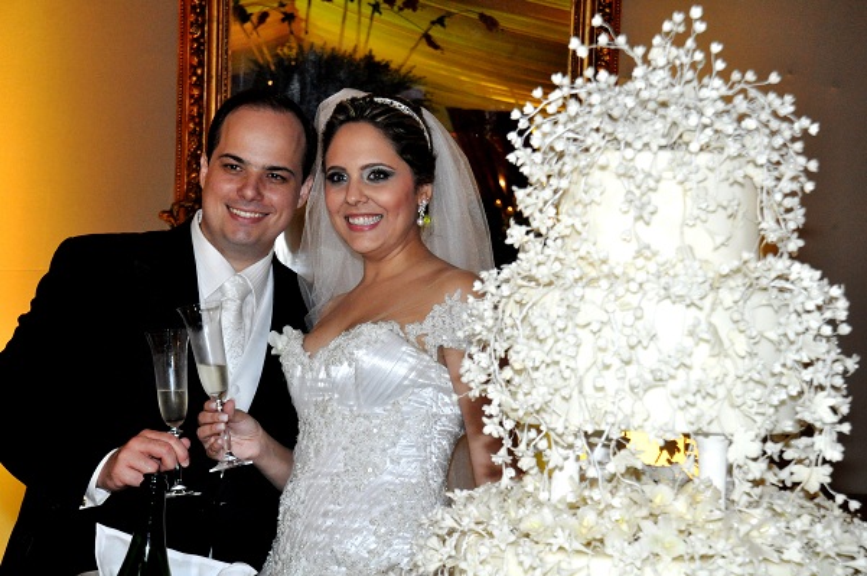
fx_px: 1804
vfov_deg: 18.1
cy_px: 288
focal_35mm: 75
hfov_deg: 27.0
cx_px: 434
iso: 1600
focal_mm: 50
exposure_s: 1/60
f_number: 7.1
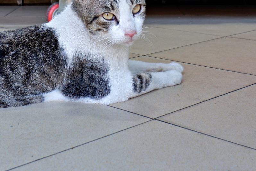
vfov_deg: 17.8
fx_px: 526
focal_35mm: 74
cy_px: -13
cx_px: 92
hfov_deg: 27.2
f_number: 3.5
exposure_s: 1/105
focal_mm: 15
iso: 200
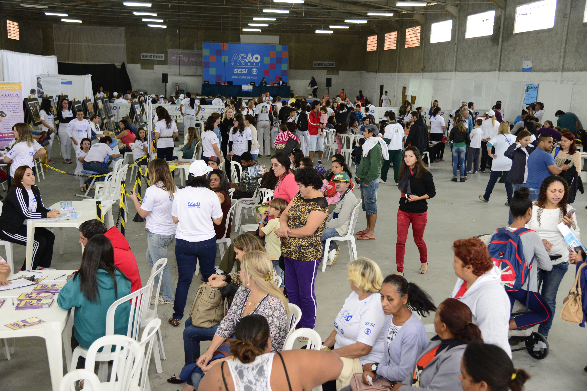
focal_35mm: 44
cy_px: 196
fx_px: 717
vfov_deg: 30.5
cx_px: 294
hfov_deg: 44.5
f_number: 4.5
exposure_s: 1/125
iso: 1600
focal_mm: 44
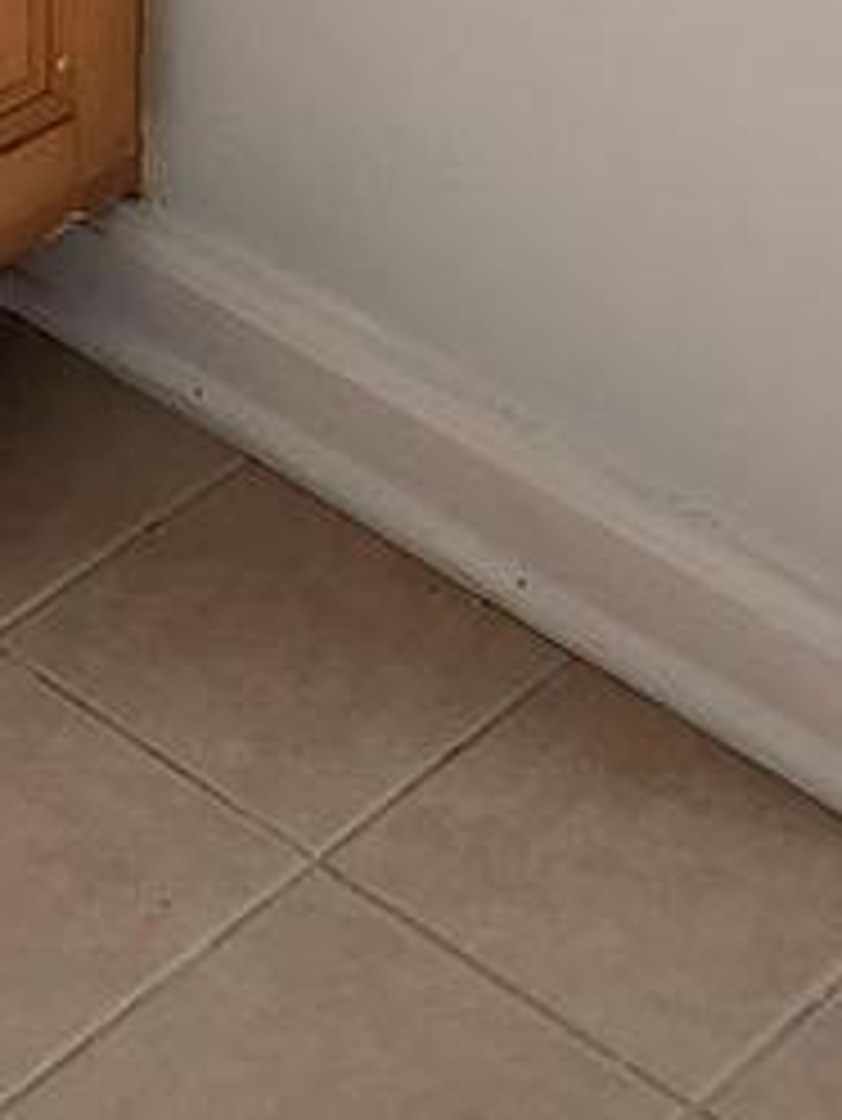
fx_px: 4601
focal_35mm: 142
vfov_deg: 12.1
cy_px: -1241
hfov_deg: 10.4
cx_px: 135
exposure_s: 1/180
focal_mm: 5.4
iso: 200
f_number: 1.8
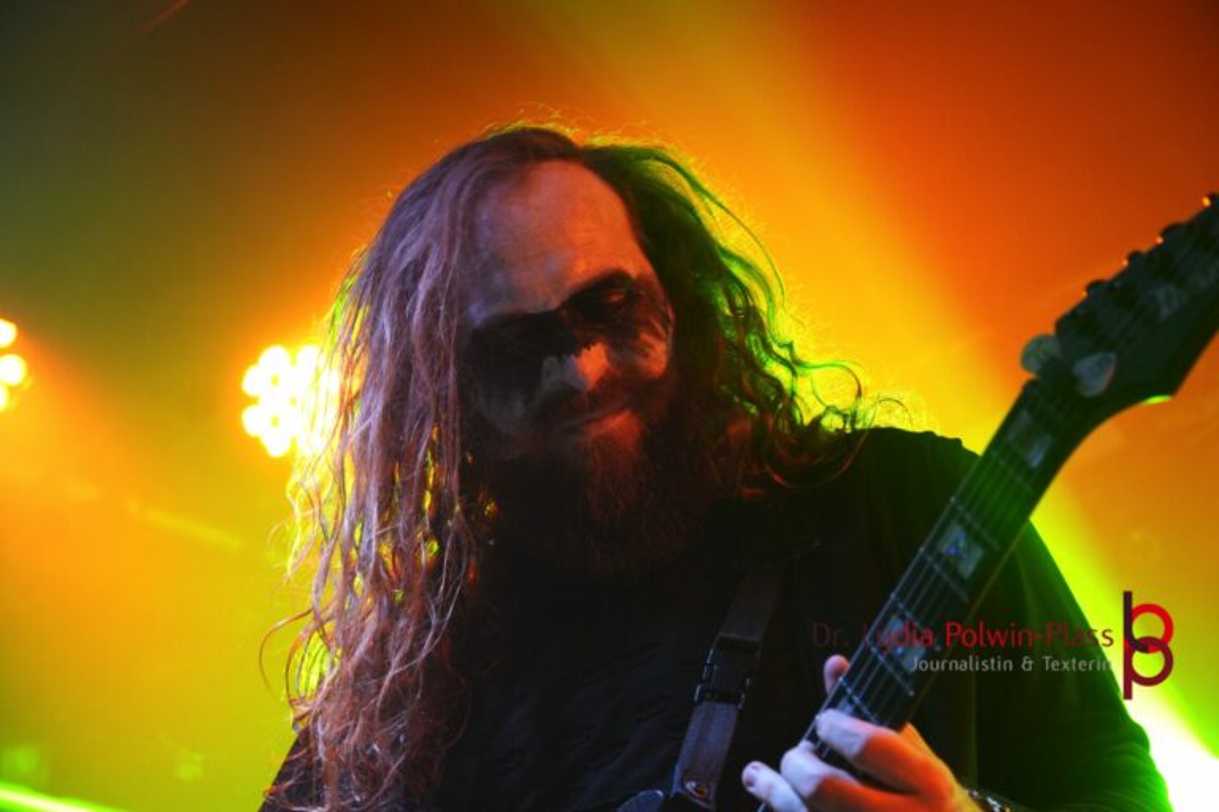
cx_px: 610
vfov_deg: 16.6
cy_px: 406
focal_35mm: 82
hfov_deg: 24.6
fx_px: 2793
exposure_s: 1/100
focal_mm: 55
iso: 2000
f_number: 4.5
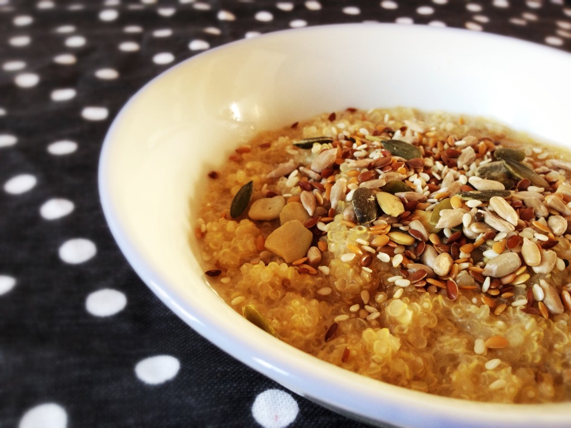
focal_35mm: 33
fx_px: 544
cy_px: 214
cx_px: 286
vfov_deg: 42.9
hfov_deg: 55.4
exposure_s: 1/20
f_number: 2.4
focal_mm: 4.12
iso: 100
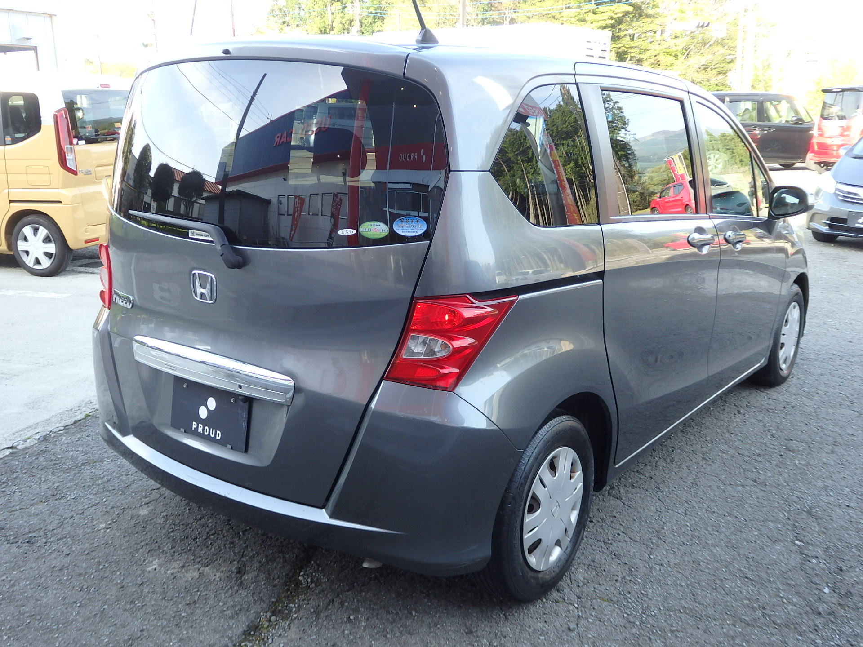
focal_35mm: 33
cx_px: 432
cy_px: 324
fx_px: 823
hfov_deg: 55.4
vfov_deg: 42.9
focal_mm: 6
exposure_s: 1/100
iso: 125
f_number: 3.4
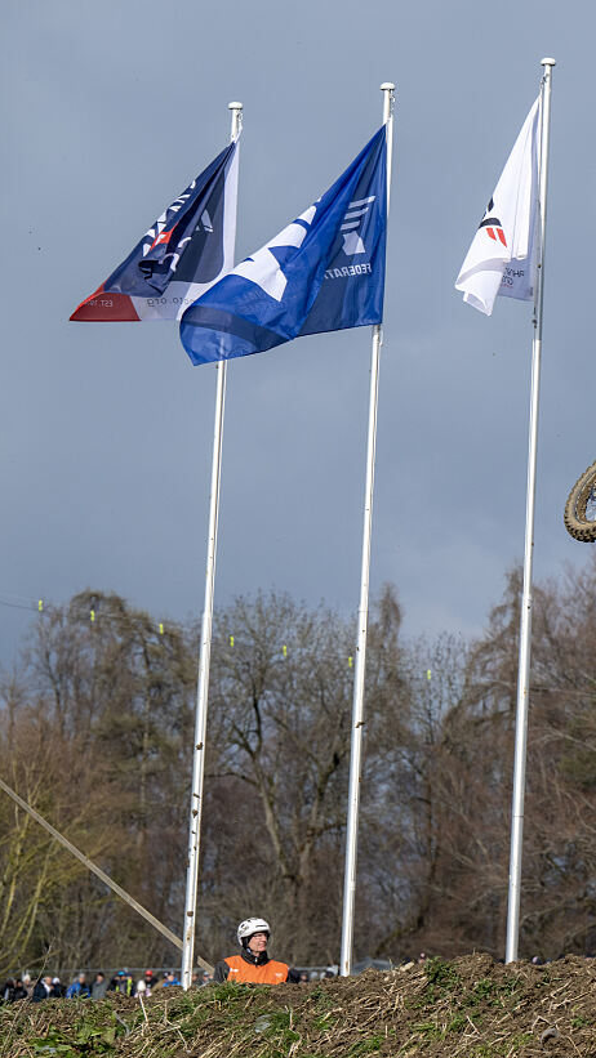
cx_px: 786
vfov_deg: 9.1
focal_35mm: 237
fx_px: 6657
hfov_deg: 5.1
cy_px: 531
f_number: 6.3
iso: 320
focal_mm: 150
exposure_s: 1/2000
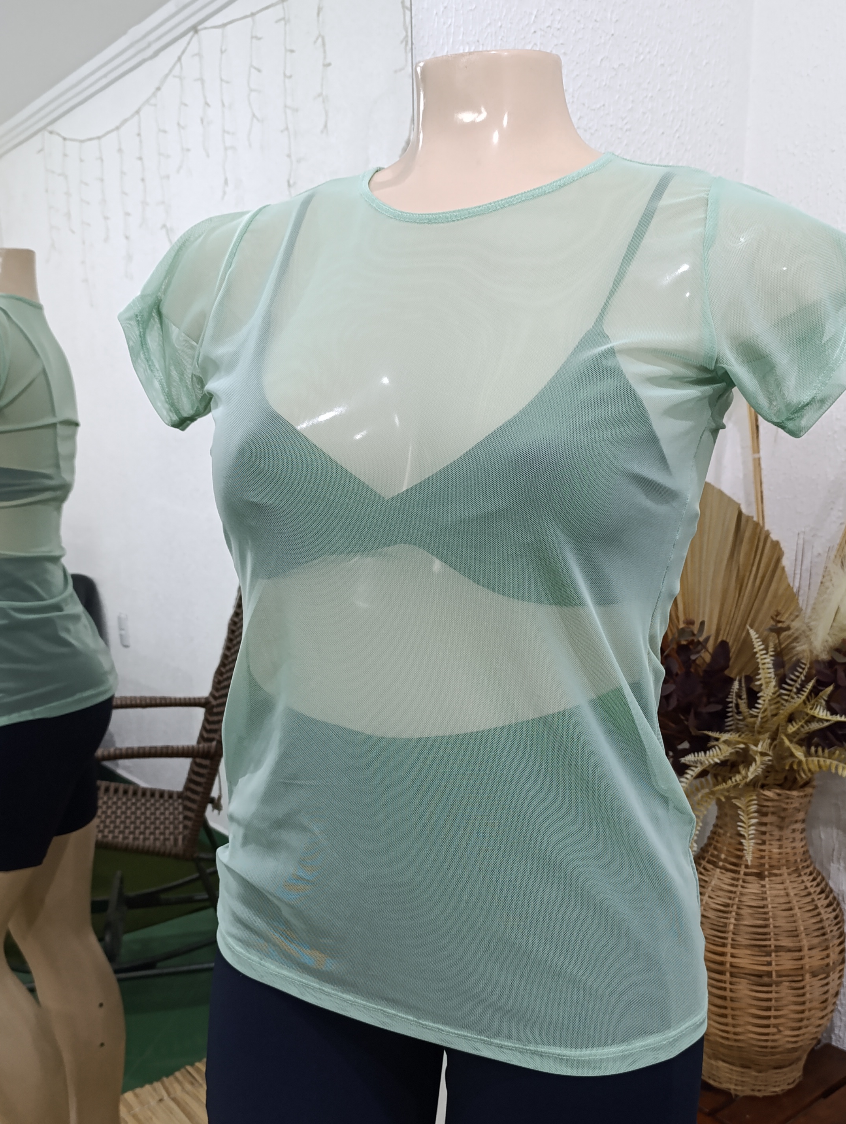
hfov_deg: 43.0
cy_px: 690
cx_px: 416
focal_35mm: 33
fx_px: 1073
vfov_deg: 54.8
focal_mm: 6.14
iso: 1250
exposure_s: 1/40
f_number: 1.6
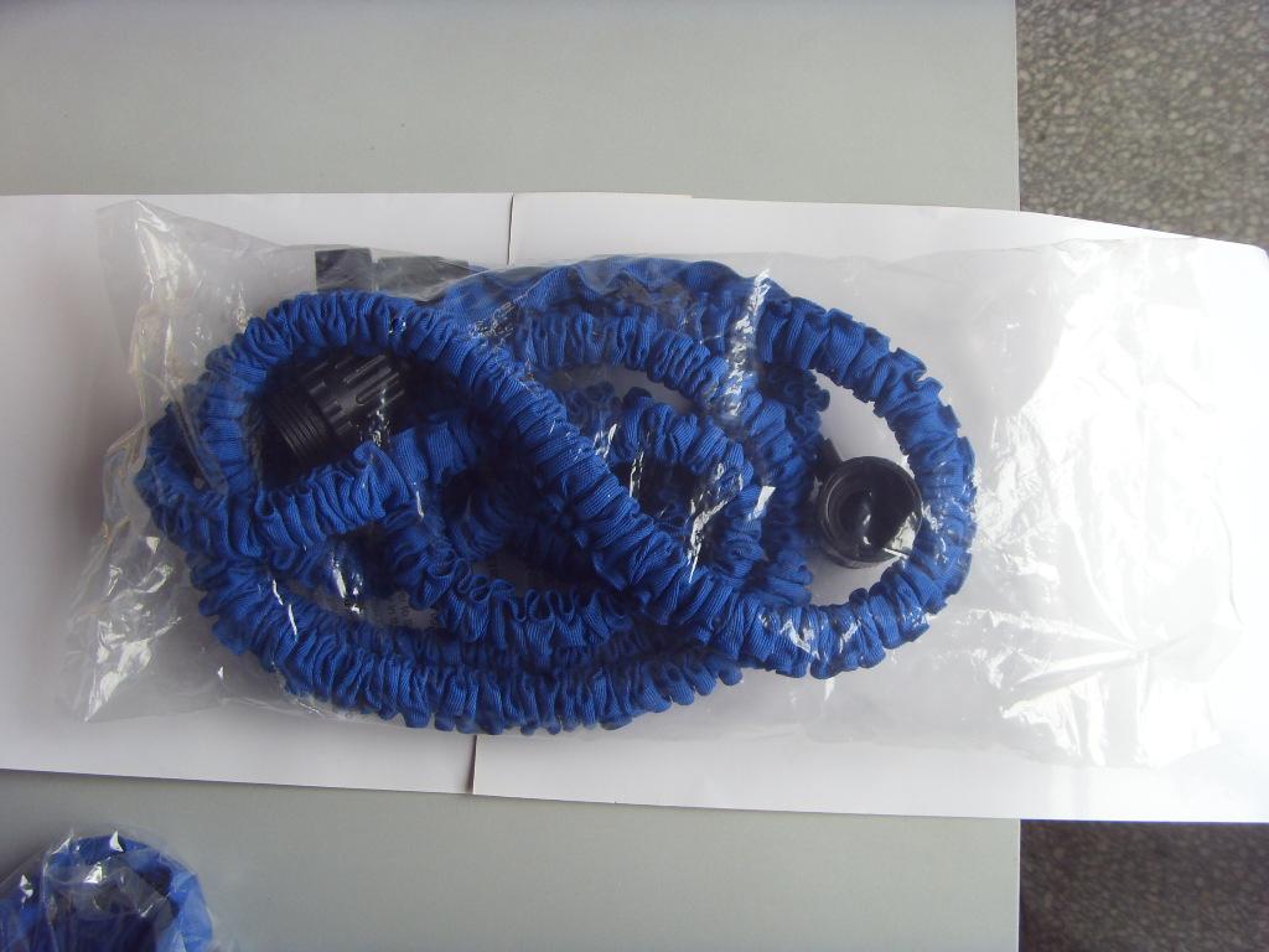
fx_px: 1430
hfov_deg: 47.9
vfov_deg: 36.8
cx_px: 634
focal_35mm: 39
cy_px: 476
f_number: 3.5
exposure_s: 1/60
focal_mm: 6.6
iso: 100
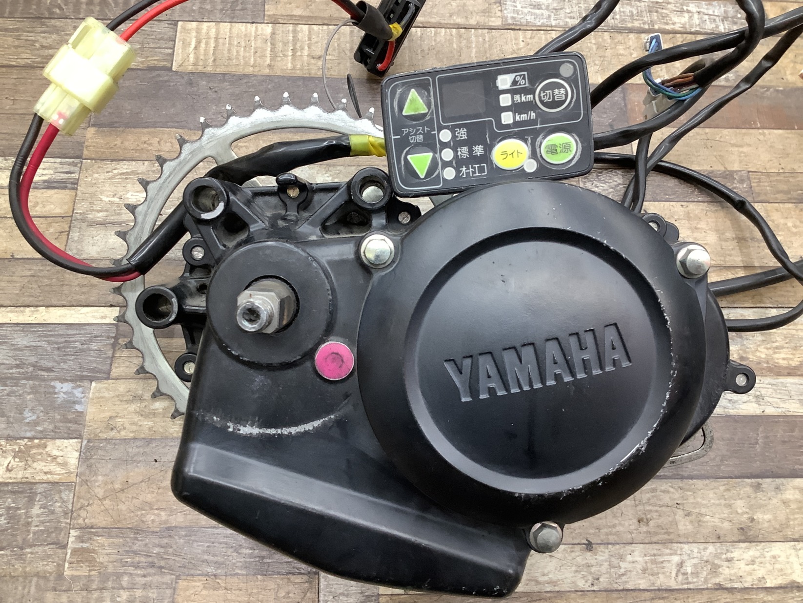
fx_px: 719
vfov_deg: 45.5
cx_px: 402
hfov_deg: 58.3
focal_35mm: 31
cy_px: 302
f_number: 2.4
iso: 200
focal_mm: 3.3
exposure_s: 1/50
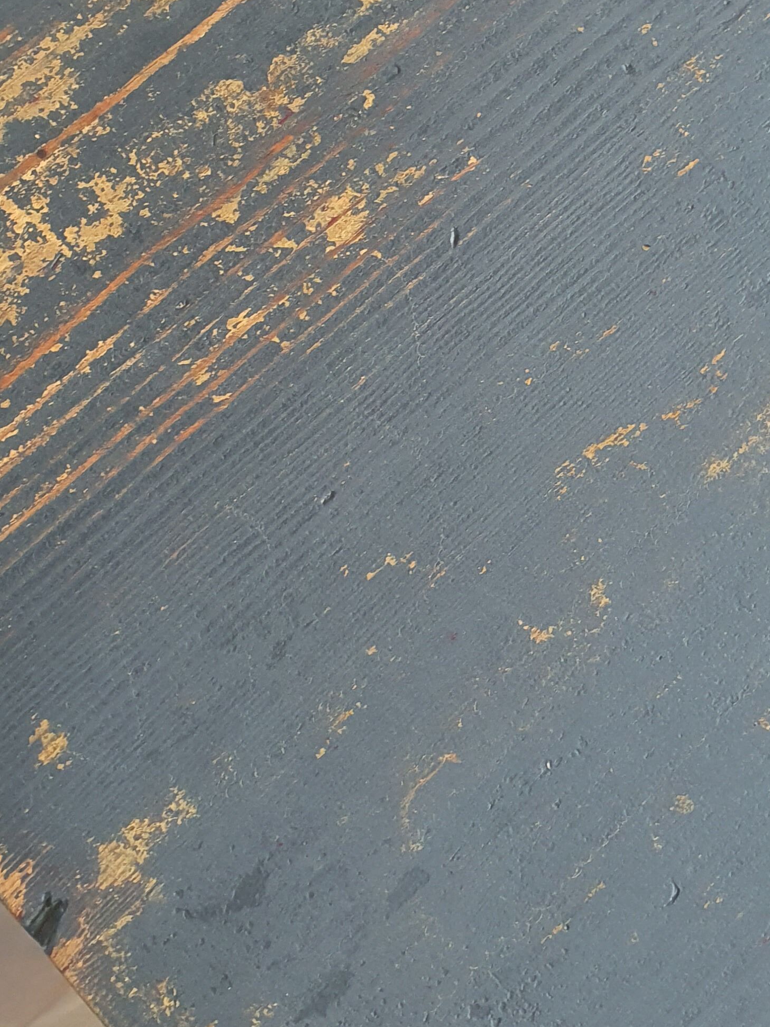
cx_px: 410
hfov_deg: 27.0
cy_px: 294
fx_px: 1601
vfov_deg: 35.0
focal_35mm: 54
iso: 320
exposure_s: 1/50
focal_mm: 4.3
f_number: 2.4
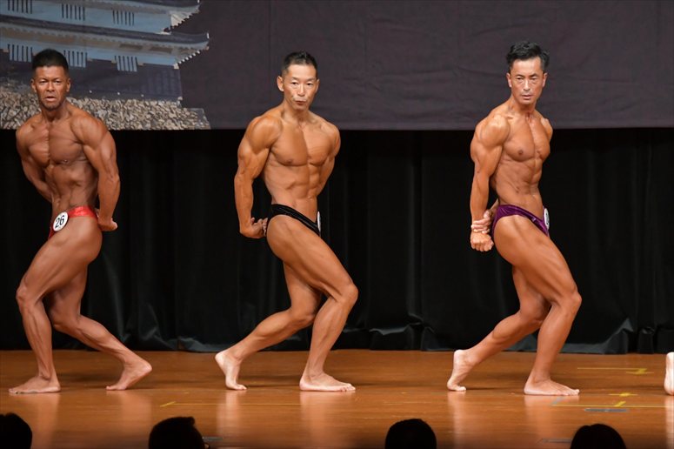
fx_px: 5333
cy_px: 224
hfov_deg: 7.2
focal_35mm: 285
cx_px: 337
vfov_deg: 4.8
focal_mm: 190
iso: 5000
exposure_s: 1/400
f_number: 5.6
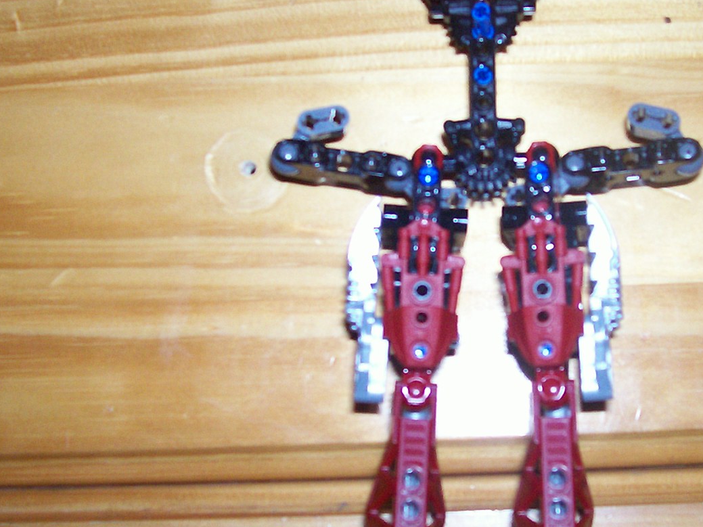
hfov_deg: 28.7
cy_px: 246
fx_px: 1361
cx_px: 493
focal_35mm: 67
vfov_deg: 21.9
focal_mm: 5.6
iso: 140
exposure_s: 1/112
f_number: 2.7
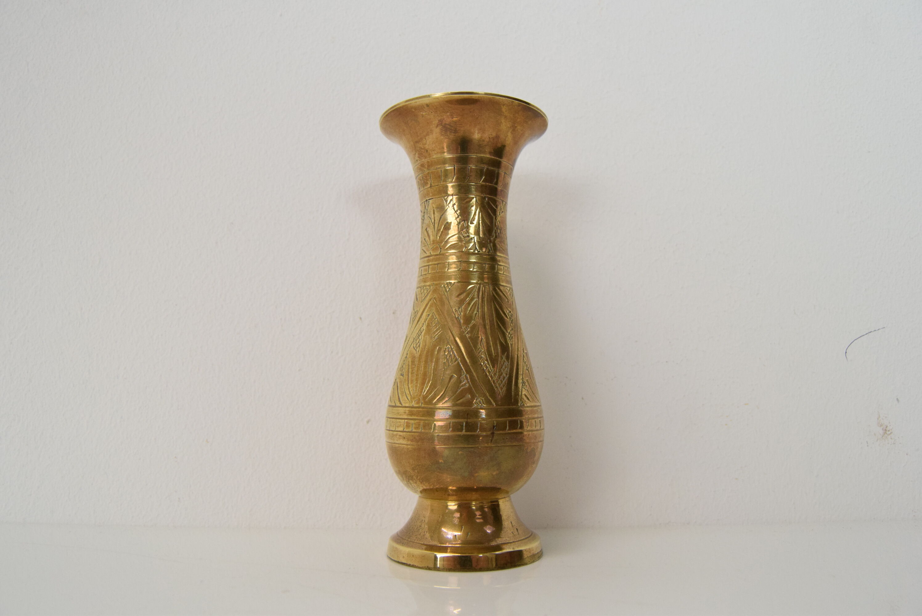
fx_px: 692
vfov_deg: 48.0
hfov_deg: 67.3
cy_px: 308
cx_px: 461
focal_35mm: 27
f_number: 7.1
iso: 1600
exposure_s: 1/200
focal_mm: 18
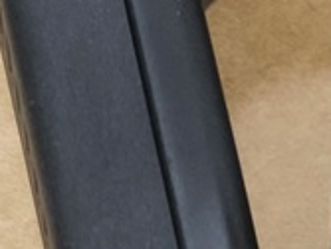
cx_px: 807
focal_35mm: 610
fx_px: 5845
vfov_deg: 2.4
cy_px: -259
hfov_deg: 3.2
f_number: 2.67
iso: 1242
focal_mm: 22.48
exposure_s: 1/30
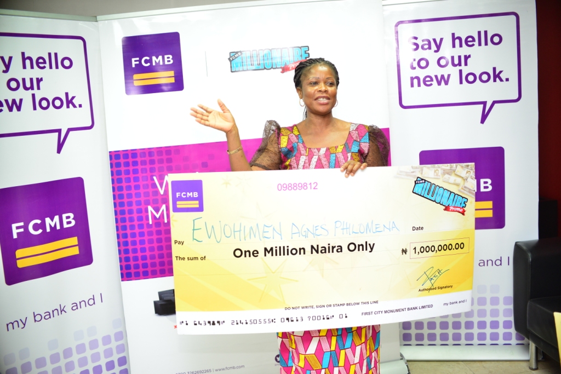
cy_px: 187
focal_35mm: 35
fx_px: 545
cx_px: 280
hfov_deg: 54.4
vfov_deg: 37.9
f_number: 3.5
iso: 1600
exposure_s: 1/160
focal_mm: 35
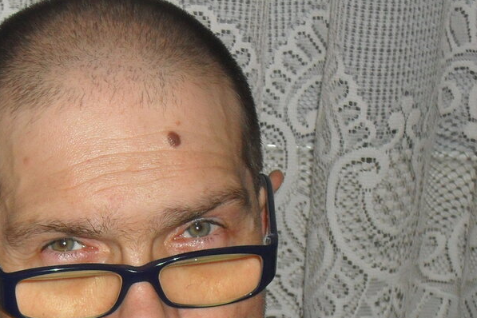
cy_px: 351
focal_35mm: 138
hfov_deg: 14.8
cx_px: 144
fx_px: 1828
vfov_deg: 9.8
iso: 200
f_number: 4.6
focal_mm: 11.7
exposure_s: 1/60
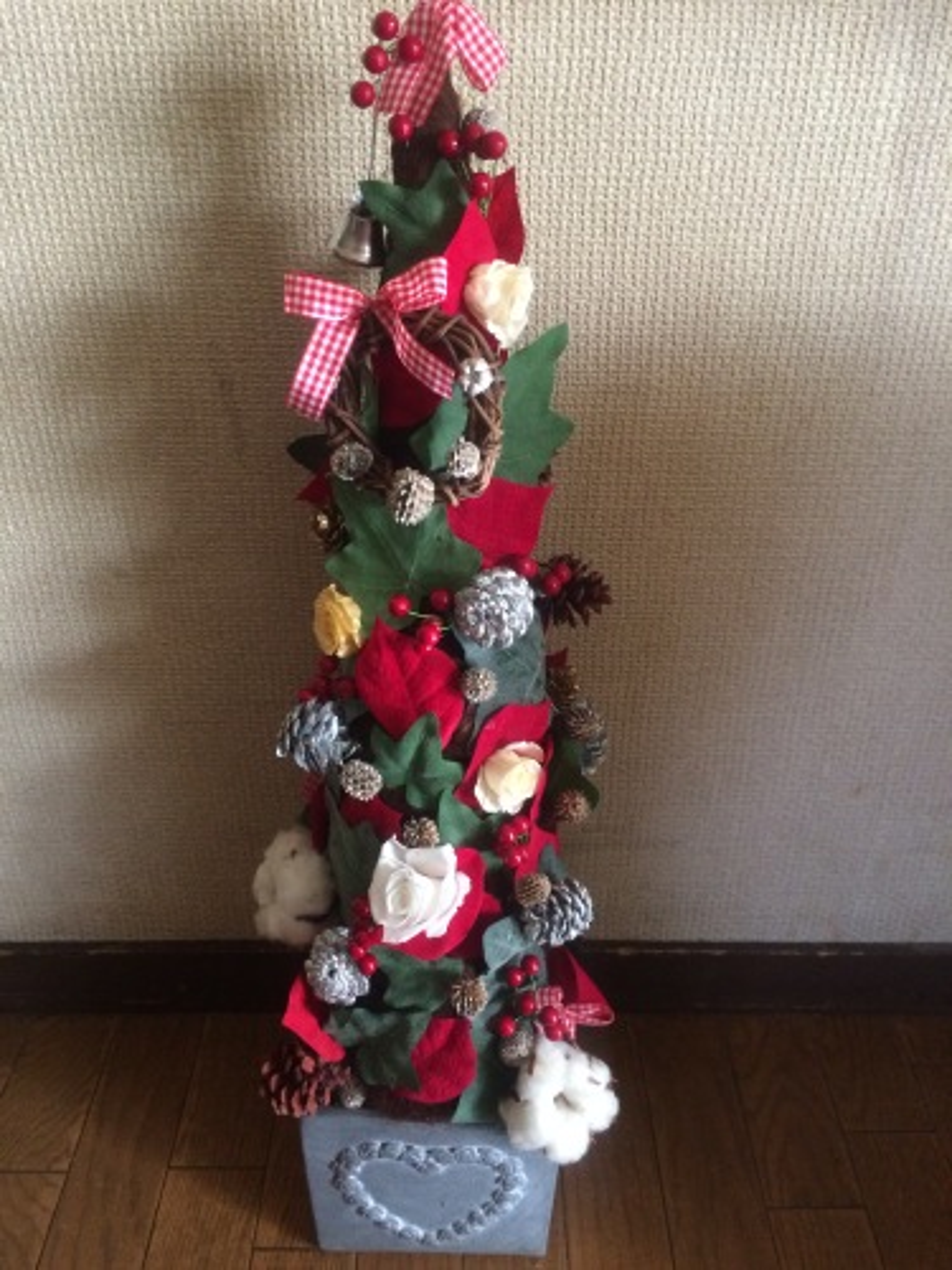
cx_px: 476
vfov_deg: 61.7
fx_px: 1063
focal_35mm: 29
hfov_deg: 48.2
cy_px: 635
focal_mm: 4.15
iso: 250
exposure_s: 1/30
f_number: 2.2
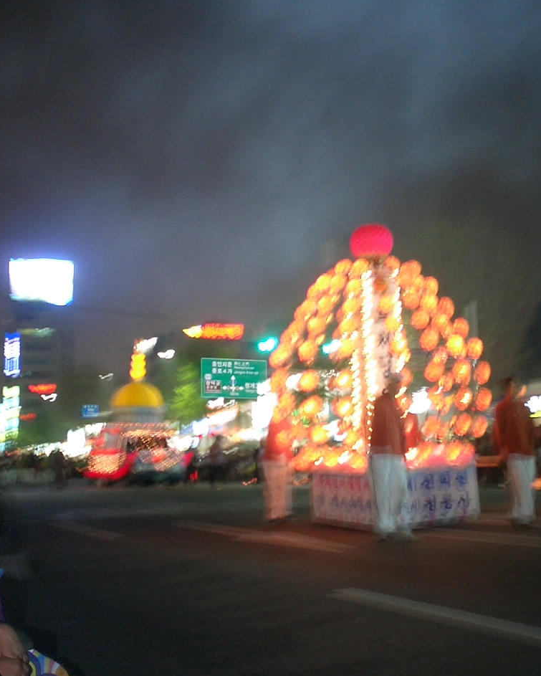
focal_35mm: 49
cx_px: 315
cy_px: 336
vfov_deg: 38.0
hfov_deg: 30.8
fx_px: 980
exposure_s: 1/1.25
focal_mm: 5.6
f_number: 3.5
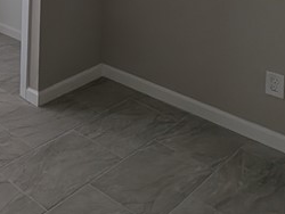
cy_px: -99
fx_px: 404
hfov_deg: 30.7
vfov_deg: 24.0
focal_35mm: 49
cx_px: -83
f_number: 1.95
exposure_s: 1/120
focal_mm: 2.23
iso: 49
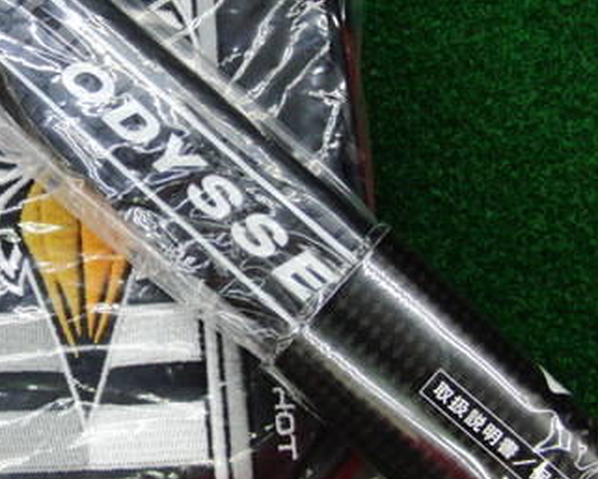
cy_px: 179
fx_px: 1275
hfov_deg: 25.7
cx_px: 82
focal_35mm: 72
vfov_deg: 21.2
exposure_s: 1/80
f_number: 3.6
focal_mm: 6.42
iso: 320
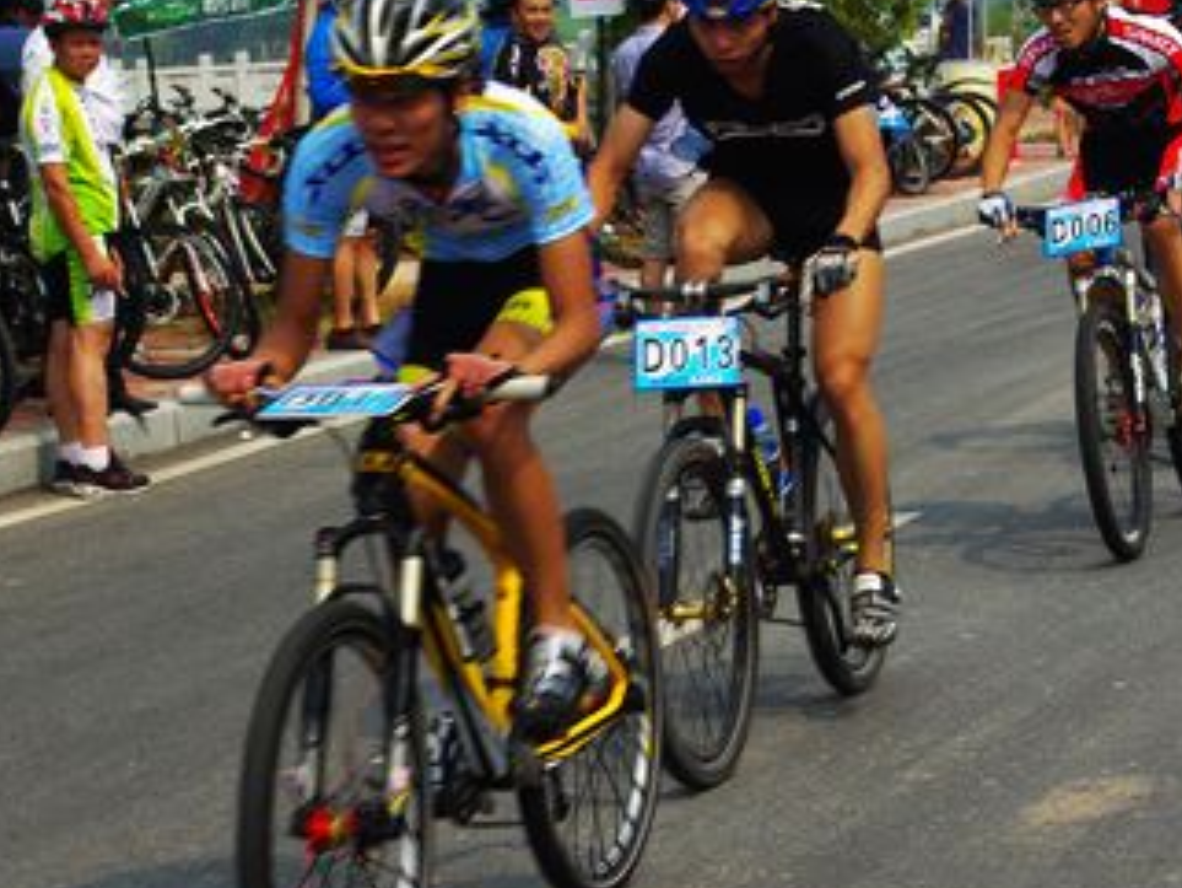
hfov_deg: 15.6
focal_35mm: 126
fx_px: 4304
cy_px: 450
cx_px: 593
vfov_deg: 11.8
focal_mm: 40
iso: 100
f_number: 9.5
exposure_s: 1/250
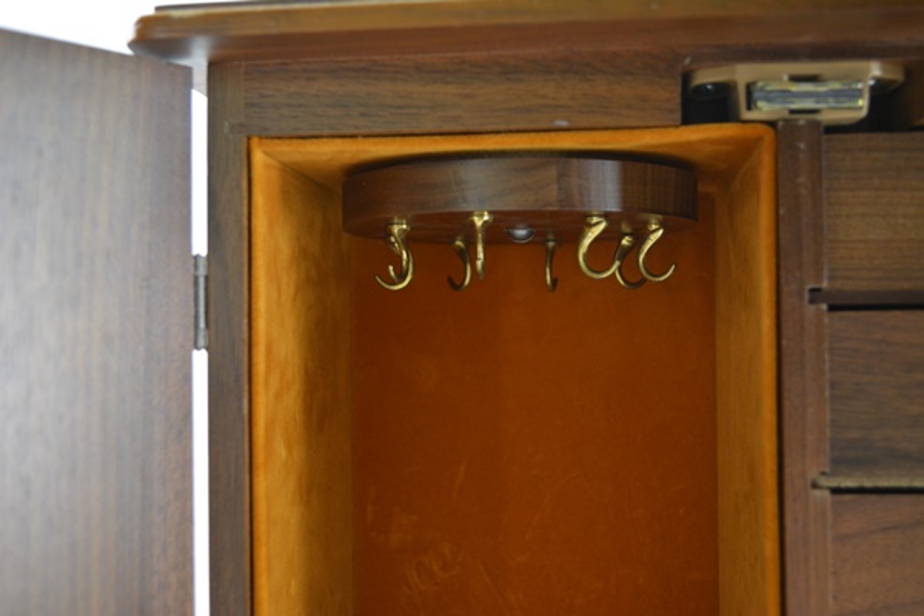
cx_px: 462
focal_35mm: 44
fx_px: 1116
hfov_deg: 45.0
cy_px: 308
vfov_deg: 30.8
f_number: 4.5
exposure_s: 1/60
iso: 800
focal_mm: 29
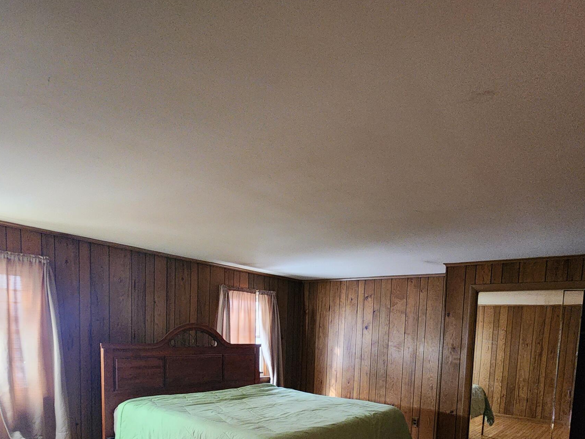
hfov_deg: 73.7
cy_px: 369
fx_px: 389
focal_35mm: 23
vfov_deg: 53.7
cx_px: 323
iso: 640
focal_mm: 2.2
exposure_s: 1/30
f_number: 2.2
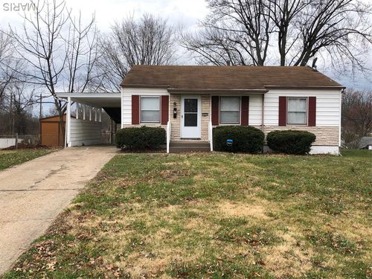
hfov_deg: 63.4
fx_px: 301
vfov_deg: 49.7
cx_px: 186
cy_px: 140
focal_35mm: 28
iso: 20
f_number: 1.8
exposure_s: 1/600
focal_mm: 4
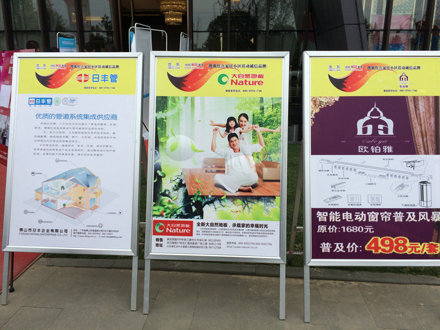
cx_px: 220
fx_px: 369
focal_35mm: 29
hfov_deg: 61.6
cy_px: 165
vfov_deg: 48.3
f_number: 2.2
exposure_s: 1/954
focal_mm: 4.15
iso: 32
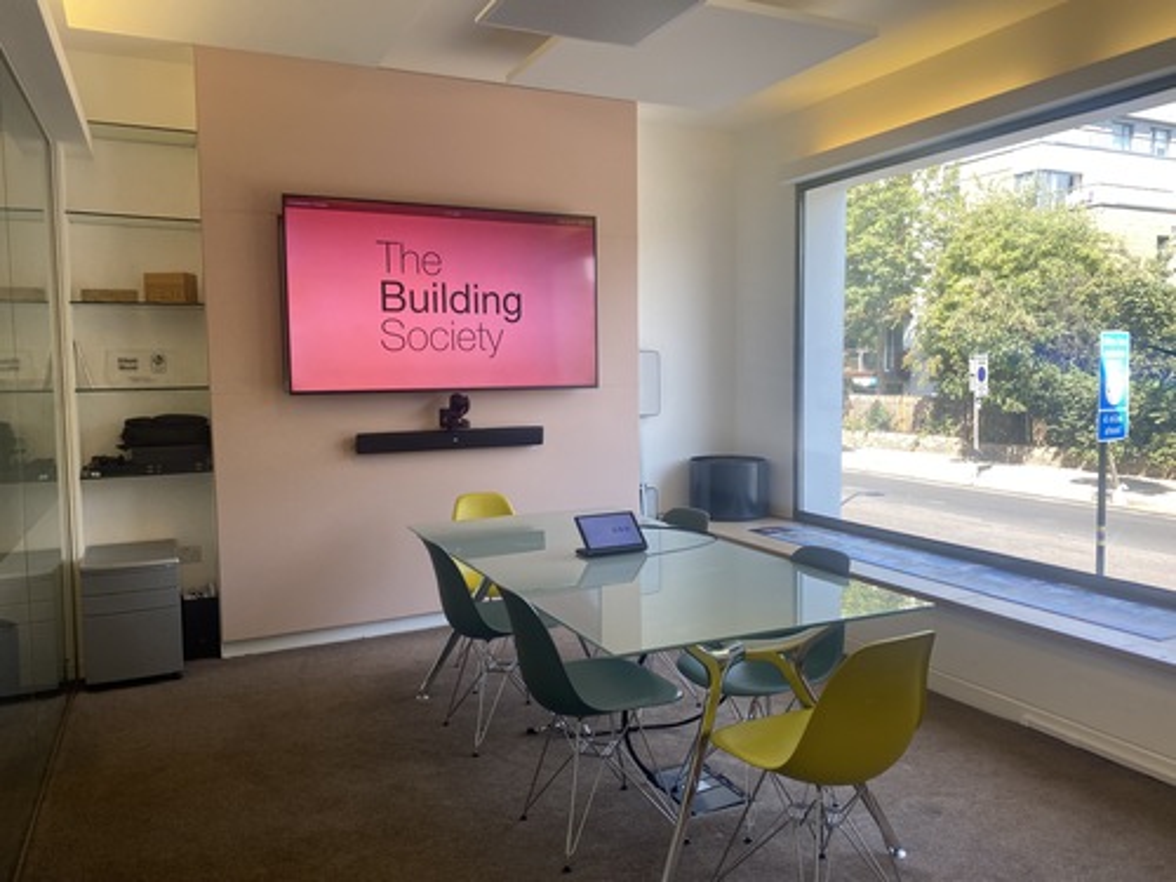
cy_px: 441
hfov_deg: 67.3
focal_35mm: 26
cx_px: 588
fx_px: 883
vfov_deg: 53.1
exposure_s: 1/128
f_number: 1.8
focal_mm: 4.25
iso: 32
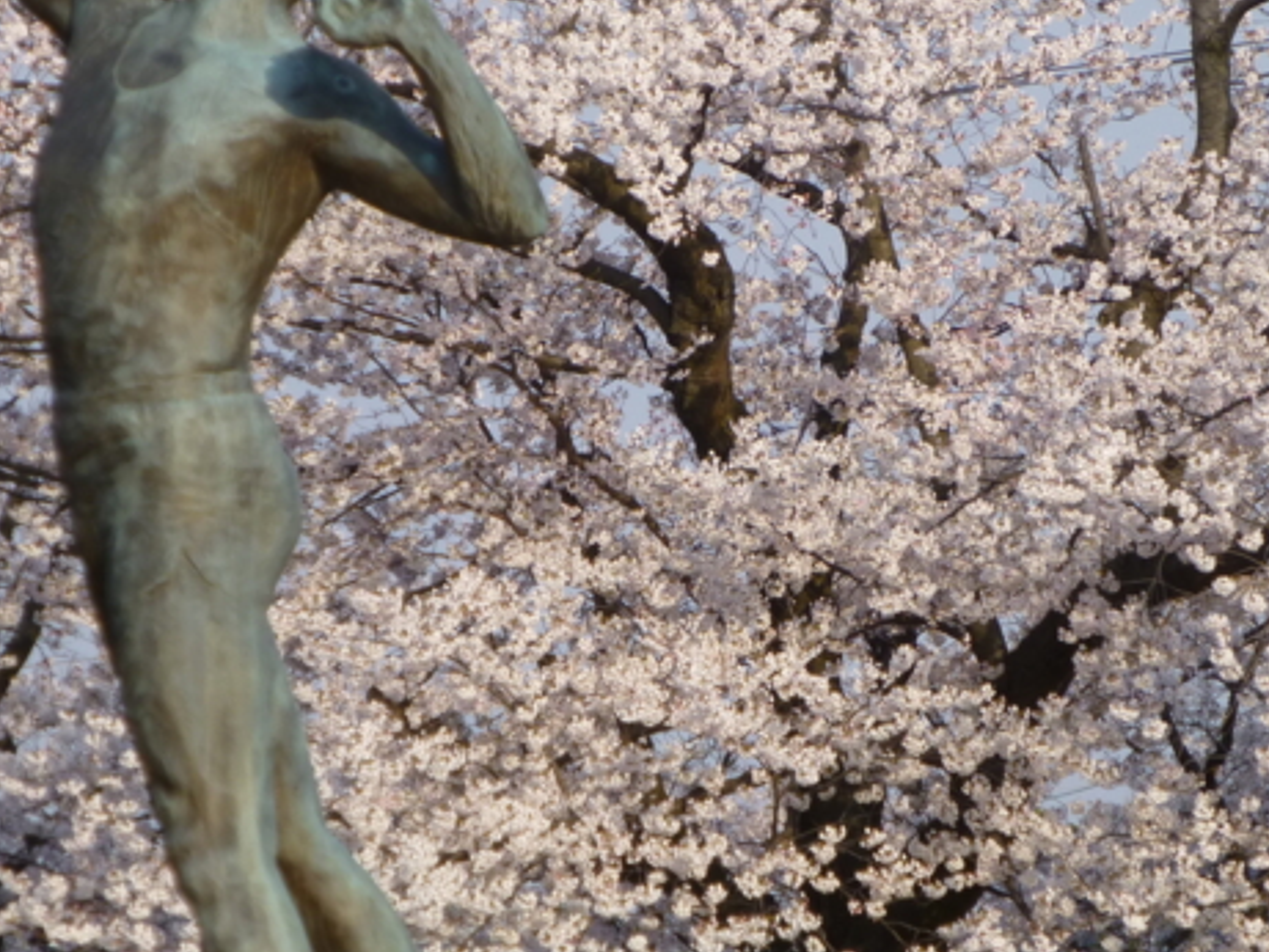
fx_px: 14704
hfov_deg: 4.9
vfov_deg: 3.7
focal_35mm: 401
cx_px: 754
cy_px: 404
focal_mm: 41.3
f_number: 5.6
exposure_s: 1/320
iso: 100
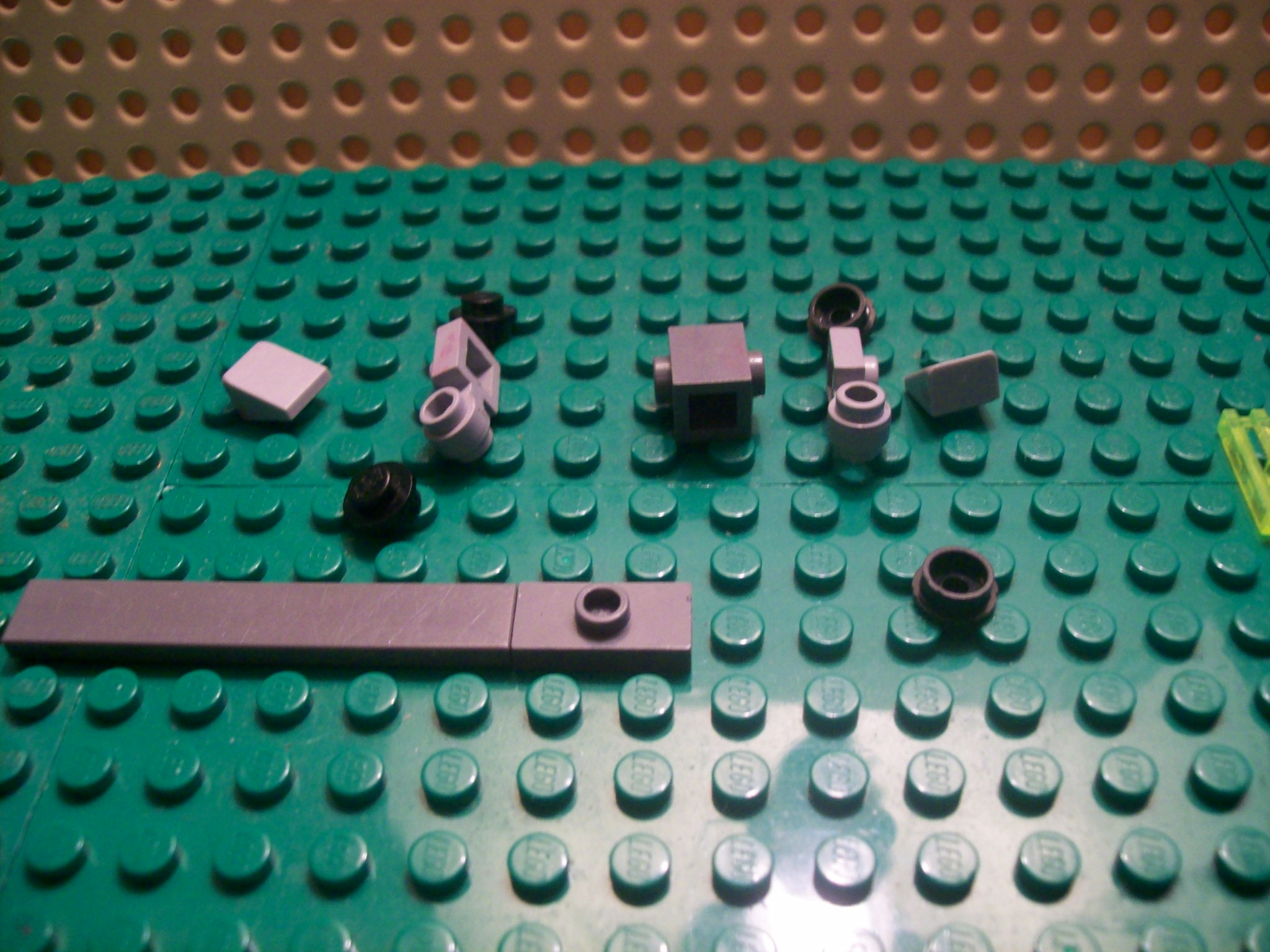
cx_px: 635
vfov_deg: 39.7
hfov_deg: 51.4
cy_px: 476
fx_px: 1321
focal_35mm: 36
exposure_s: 1/20.5
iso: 160
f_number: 2.7
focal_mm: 6
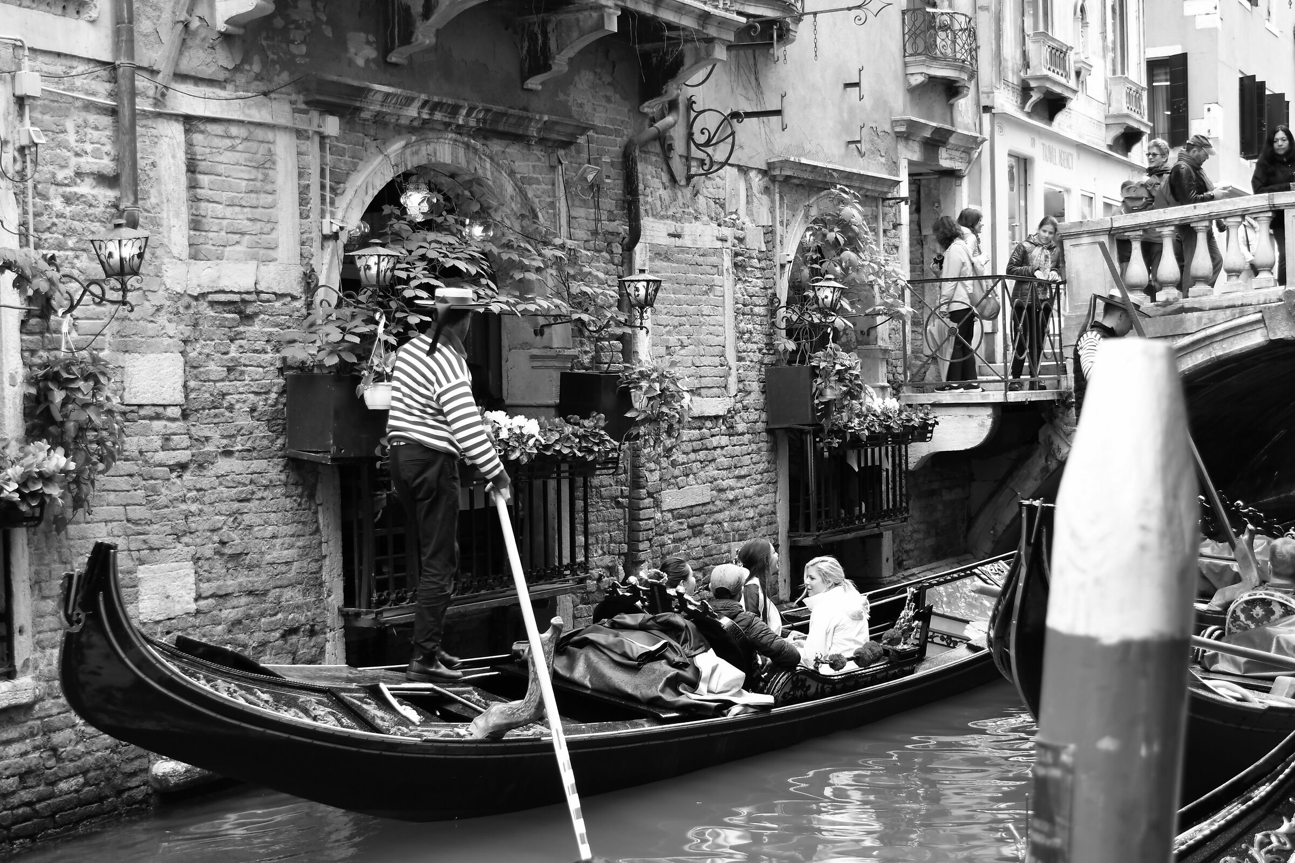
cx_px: 648
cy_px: 432
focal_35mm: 57
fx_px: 2050
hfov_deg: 35.1
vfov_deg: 23.8
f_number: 4.8
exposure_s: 1/60
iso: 280
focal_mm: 38
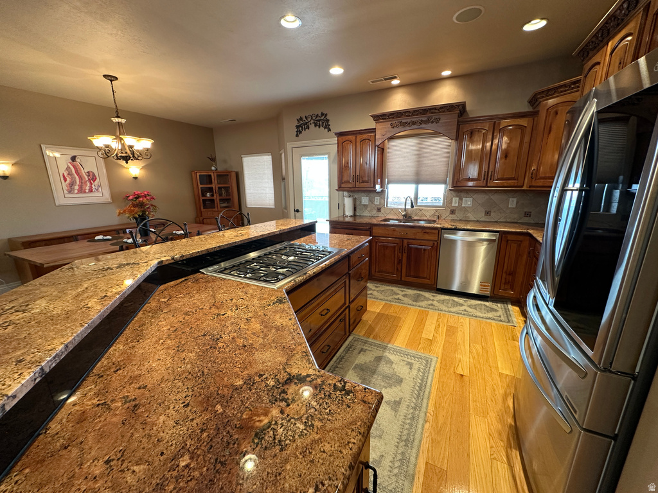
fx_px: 266
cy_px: 246
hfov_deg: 102.1
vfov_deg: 85.7
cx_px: 329
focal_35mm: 14
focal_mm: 2.22
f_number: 2.2
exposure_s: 1/60
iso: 160
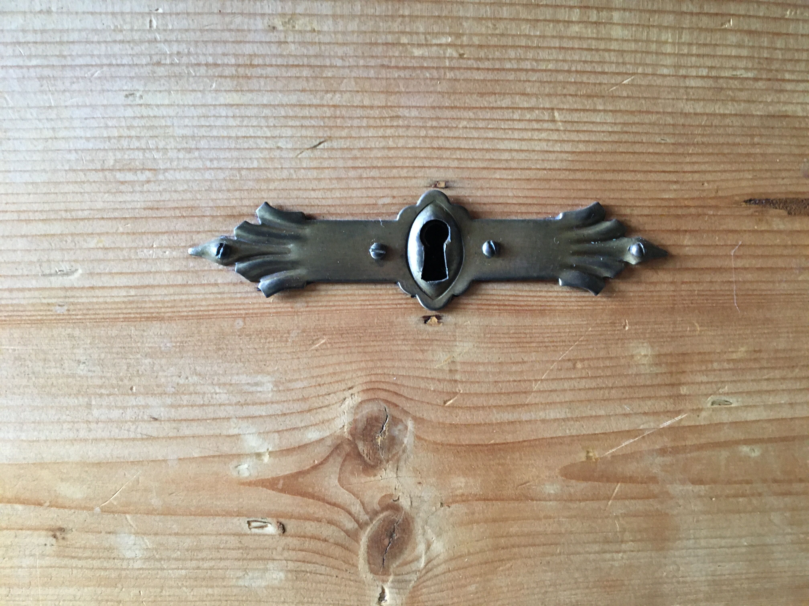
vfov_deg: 48.2
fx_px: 678
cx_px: 404
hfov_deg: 61.7
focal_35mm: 29
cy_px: 303
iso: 200
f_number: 2.2
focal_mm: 4.15
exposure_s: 1/33
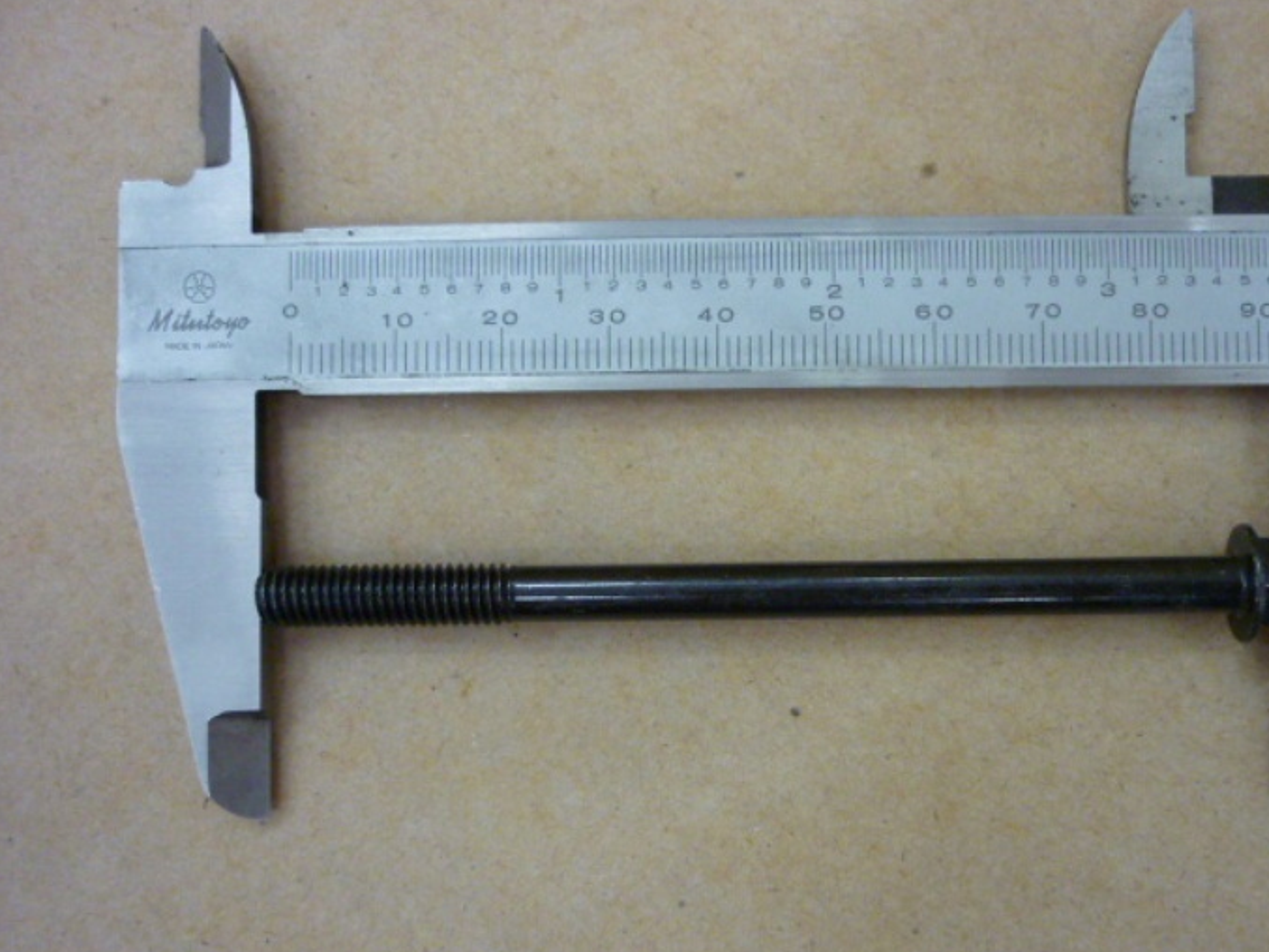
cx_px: 742
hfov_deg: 47.7
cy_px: 519
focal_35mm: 39
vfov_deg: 36.8
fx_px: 1430
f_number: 2.8
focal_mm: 5.5
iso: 400
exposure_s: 1/20
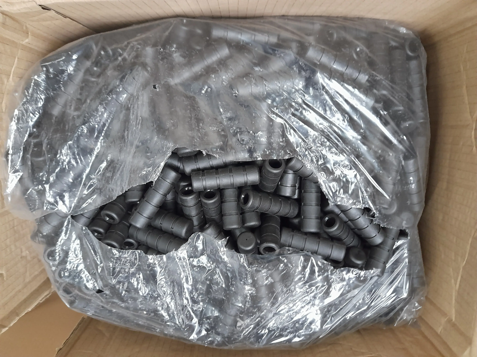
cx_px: 238
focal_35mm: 25
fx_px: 344
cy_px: 178
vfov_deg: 54.9
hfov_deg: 69.4
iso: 400
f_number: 2
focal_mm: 4.6
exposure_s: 1/25
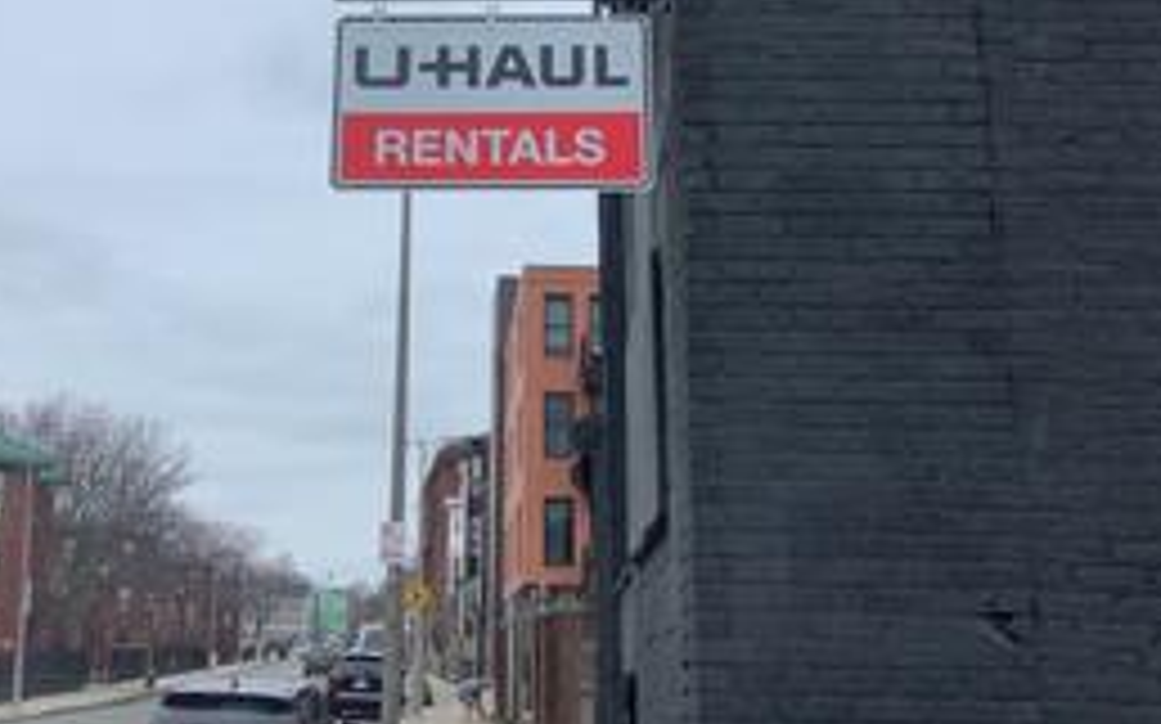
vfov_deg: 24.6
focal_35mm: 51
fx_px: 1613
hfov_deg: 39.5
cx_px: 508
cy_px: 81
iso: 25
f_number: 2.4
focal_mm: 3.3
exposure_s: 1/413
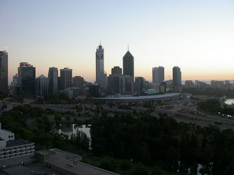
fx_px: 257
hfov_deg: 49.0
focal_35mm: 38
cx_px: 117
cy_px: 88
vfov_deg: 37.8
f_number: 3.3
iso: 100
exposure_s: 1/63.4
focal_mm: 7.85
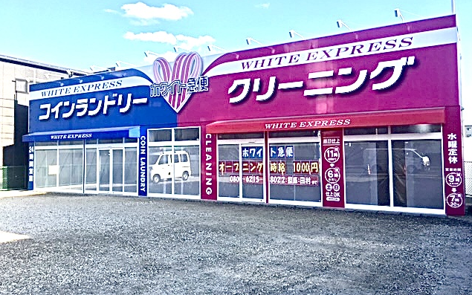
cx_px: 236
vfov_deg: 40.6
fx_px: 399
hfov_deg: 61.2
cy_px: 134
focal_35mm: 31
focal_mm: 4.15
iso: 25
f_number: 2.2
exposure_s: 1/705
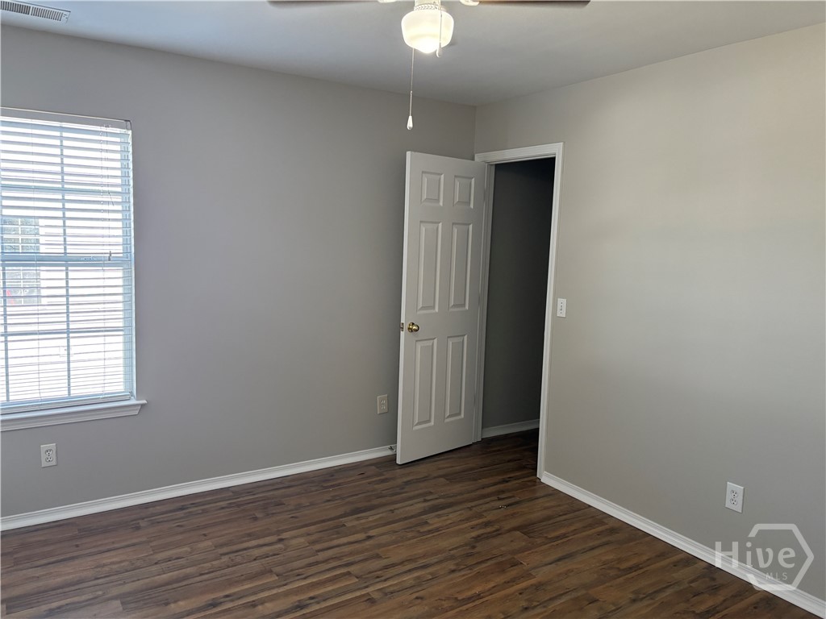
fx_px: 620
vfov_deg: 53.1
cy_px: 310
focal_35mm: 26
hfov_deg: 67.3
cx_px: 413
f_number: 1.6
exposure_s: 1/120
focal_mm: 5.96
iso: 200
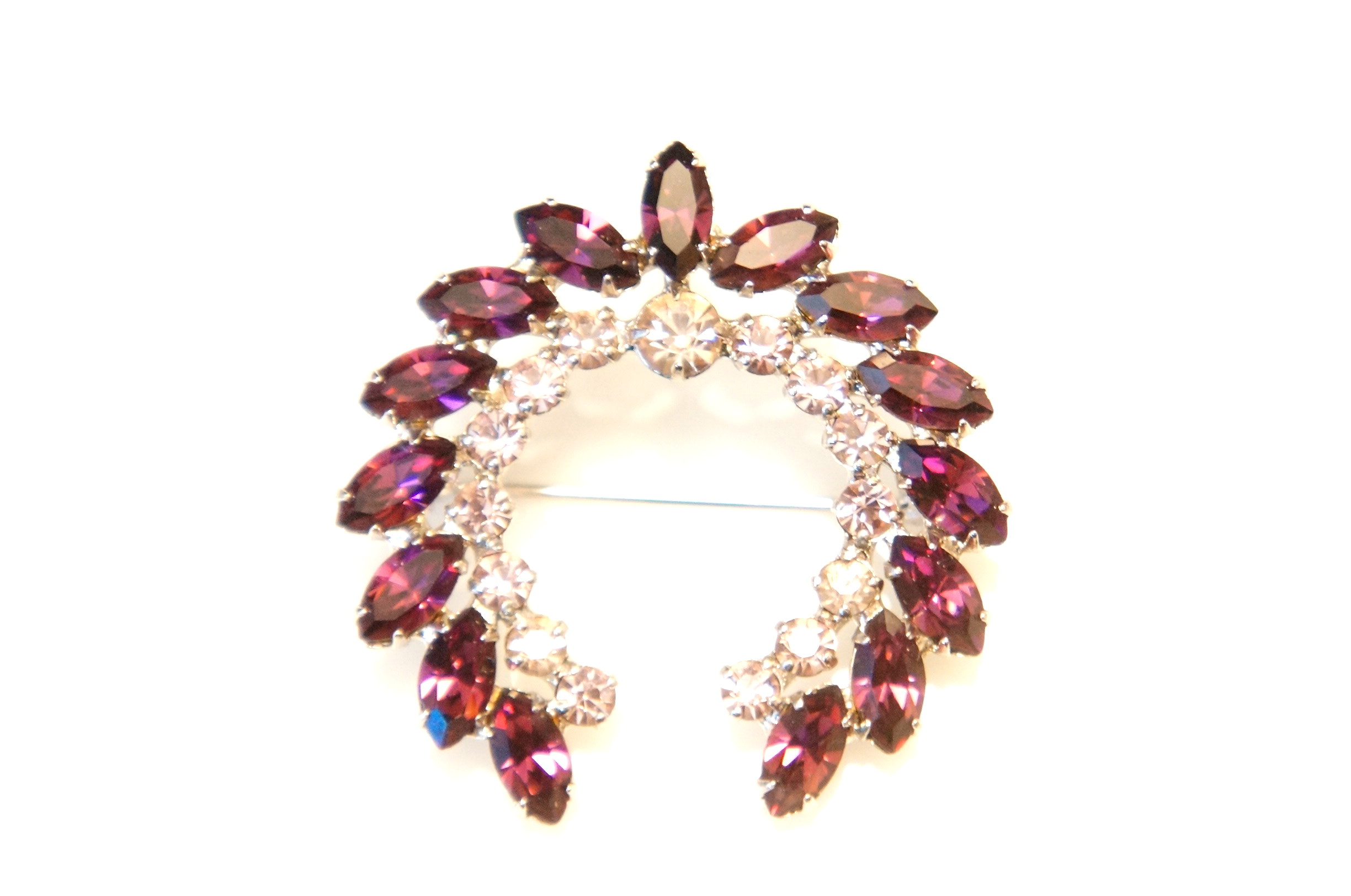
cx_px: 676
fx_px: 3091
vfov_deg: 16.5
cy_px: 448
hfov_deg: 24.7
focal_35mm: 82
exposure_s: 1/10
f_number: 5.6
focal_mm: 55
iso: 3200
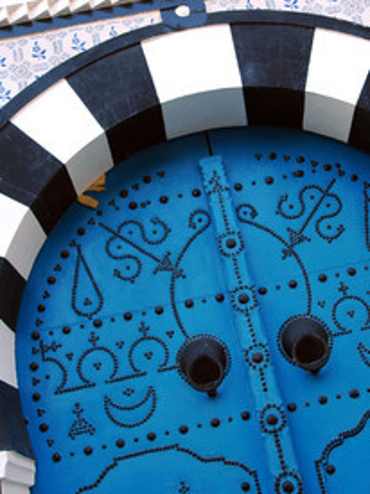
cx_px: 231
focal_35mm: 53
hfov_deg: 27.4
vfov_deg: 36.2
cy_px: 248
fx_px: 756
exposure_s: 1/60
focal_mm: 24
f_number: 5
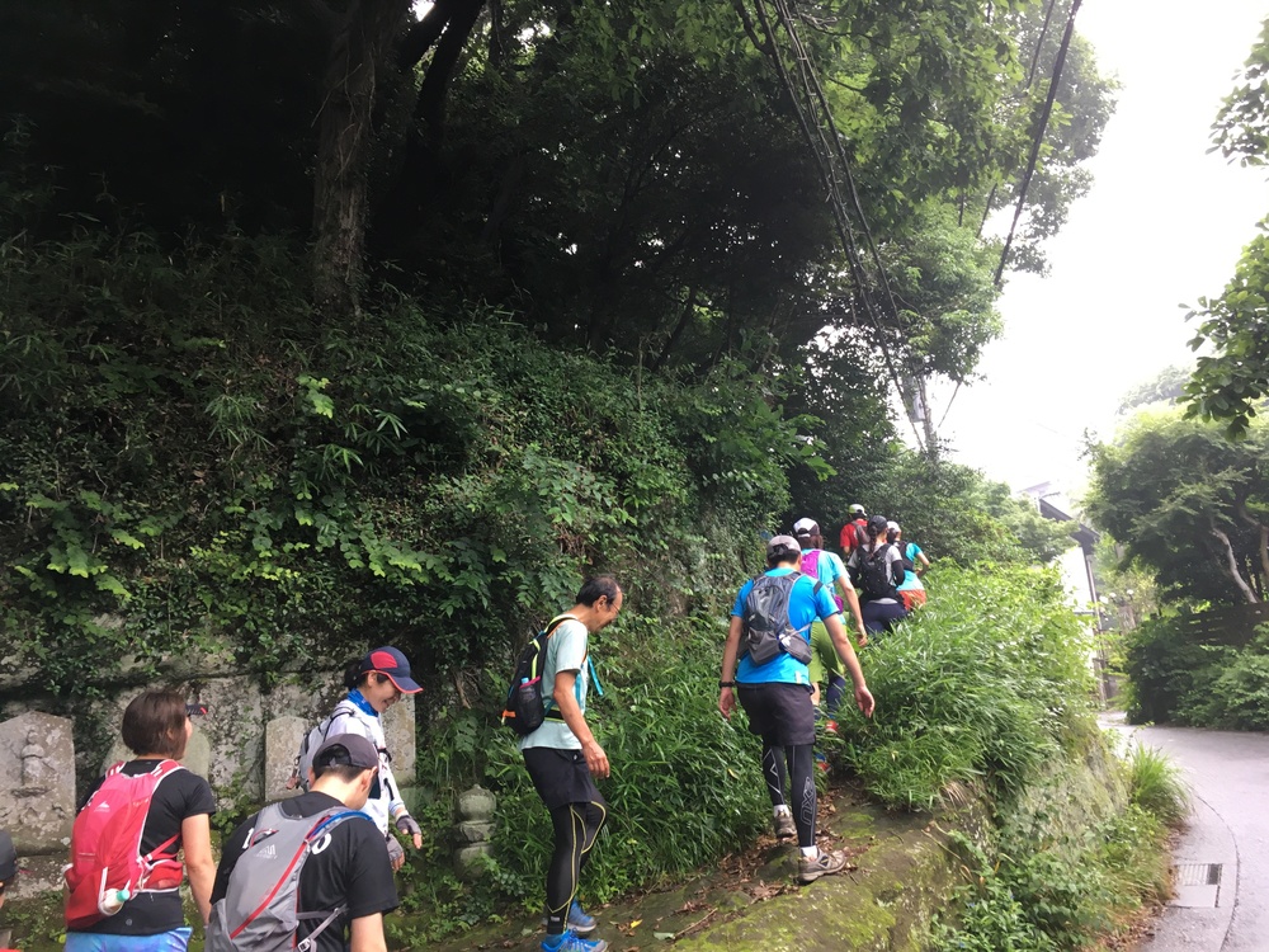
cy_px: 476
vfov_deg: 48.2
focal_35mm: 29
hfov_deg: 61.7
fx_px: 1063
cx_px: 634
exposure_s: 1/30
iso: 25
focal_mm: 4.15
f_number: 2.2
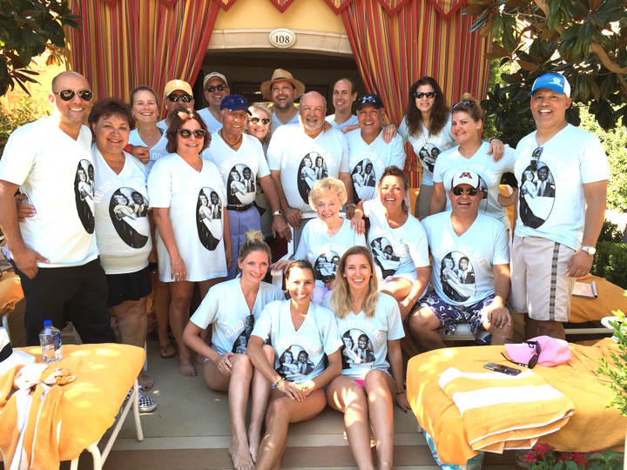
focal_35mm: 29
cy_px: 235
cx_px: 314
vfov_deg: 48.2
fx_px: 525
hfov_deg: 61.7
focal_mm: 4.15
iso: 32
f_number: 2.2
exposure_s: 1/276
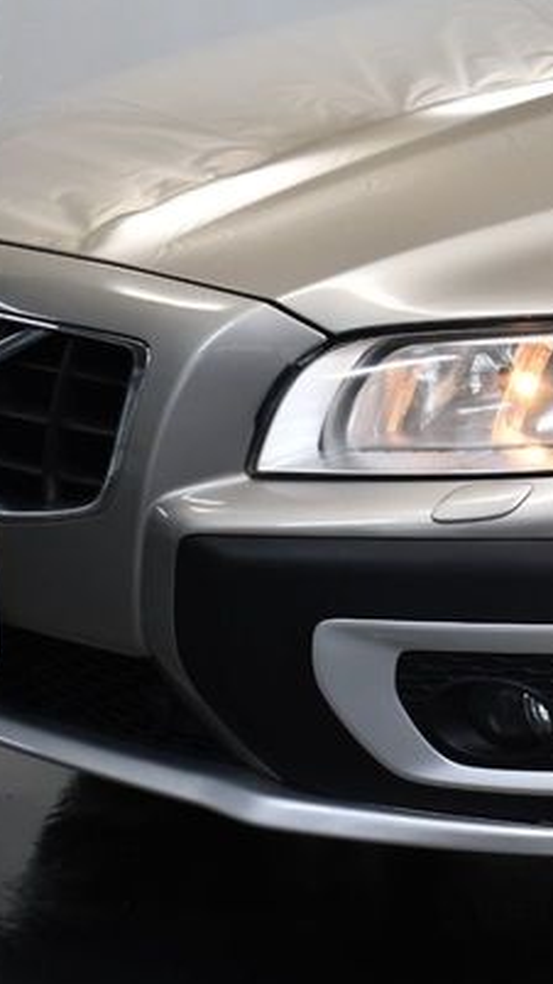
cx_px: 766
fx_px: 3051
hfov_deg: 10.1
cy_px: 505
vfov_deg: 18.3
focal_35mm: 117
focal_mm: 35
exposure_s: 1/125
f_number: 4.5
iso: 800
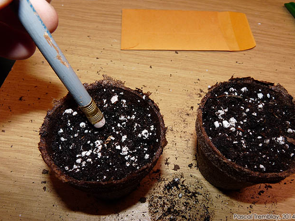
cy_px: 112
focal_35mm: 28
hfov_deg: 63.4
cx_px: 148
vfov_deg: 49.8
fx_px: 239
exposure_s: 1/60
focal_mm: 4.8
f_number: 4
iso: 100
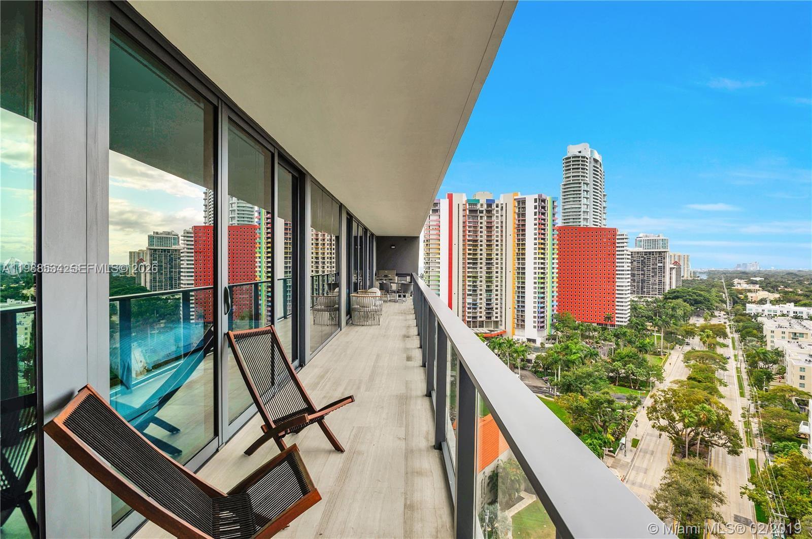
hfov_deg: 93.3
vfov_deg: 70.3
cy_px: 270
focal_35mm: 17
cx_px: 406
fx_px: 383
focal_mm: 17
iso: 100
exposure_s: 1/80
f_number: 8
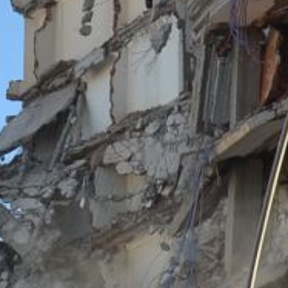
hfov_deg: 7.9
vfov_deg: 7.9
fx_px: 2080
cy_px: 117
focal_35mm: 221
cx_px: 95
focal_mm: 20
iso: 100
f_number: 5.6
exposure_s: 1/125
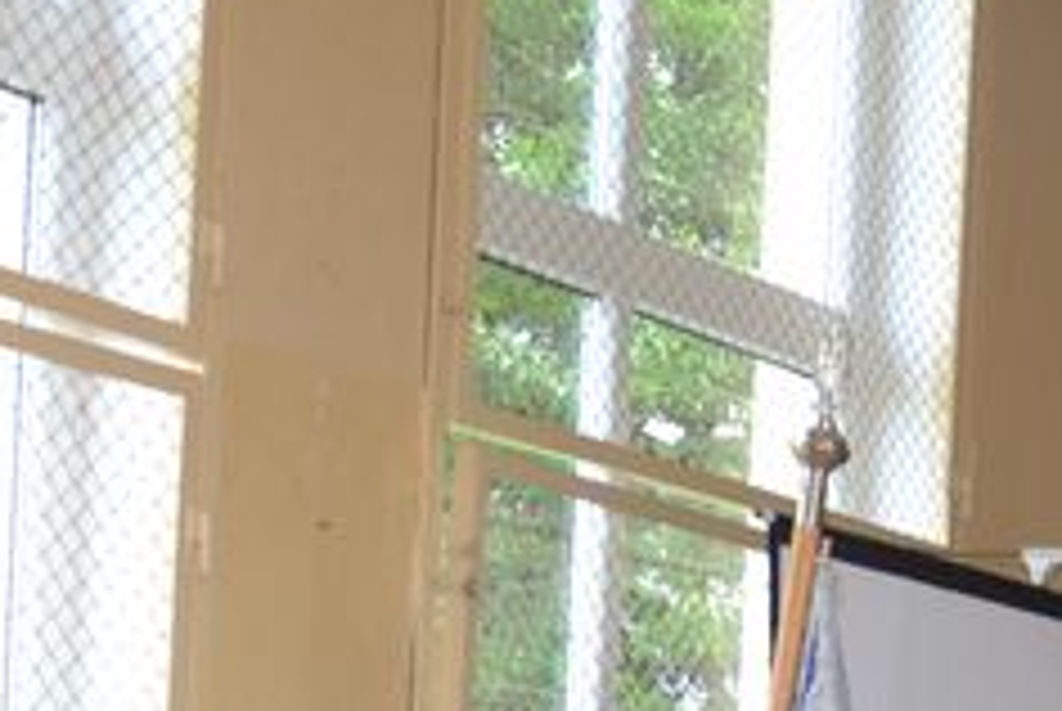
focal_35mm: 134
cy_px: 1233
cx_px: 1102
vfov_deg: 9.8
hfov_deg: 15.0
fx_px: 3958
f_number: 4
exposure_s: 1/100
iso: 400
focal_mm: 22
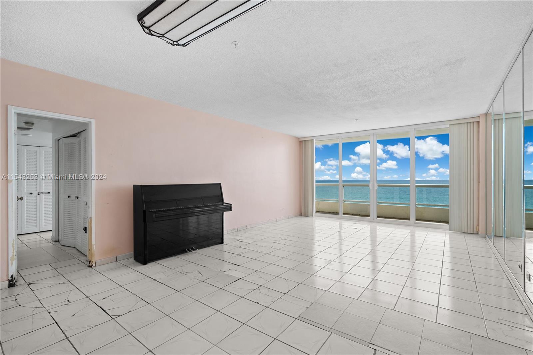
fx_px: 237
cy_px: 178
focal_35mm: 16
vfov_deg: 73.7
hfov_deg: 96.7
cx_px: 266
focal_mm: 16
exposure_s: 1/80
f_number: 8
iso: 400
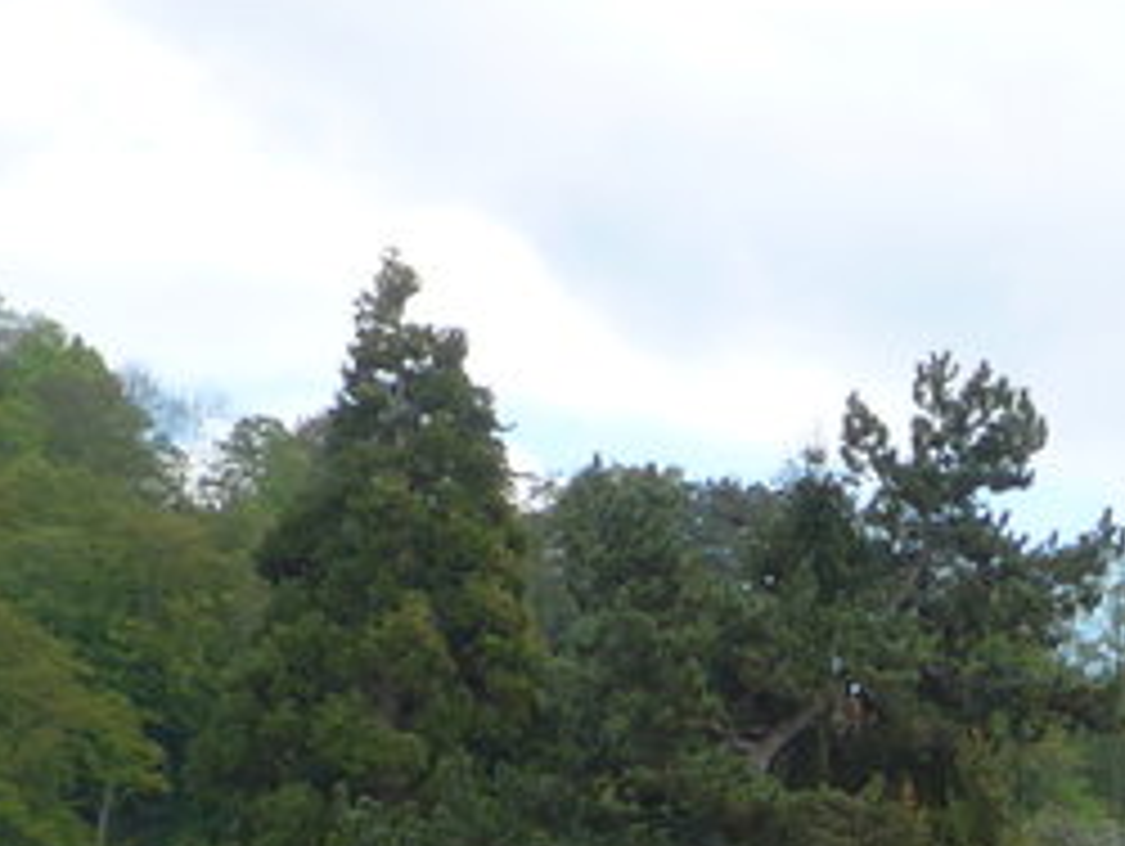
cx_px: 2610
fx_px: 7645
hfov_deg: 7.9
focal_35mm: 235
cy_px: 1926
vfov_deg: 6.1
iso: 80
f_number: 3.2
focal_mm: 10.1
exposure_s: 1/400
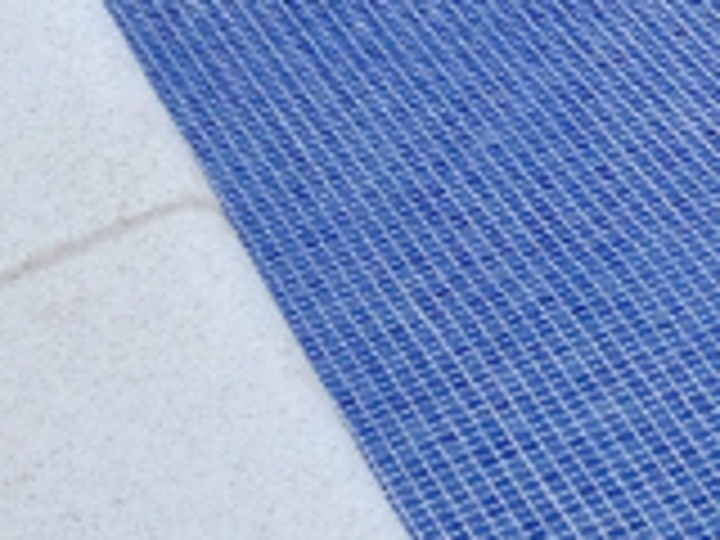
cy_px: -623
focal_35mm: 197
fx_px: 4098
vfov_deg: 7.2
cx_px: 1674
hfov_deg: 9.1
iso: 50
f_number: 2.4
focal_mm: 4.28
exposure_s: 1/665
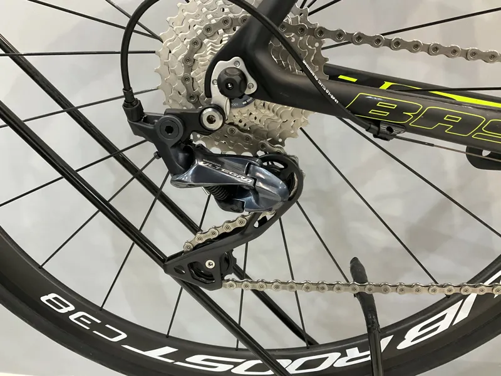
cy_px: 188
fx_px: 420
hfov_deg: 61.7
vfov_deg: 48.2
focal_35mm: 29
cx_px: 250
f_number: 1.8
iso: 200
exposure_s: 1/50
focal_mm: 3
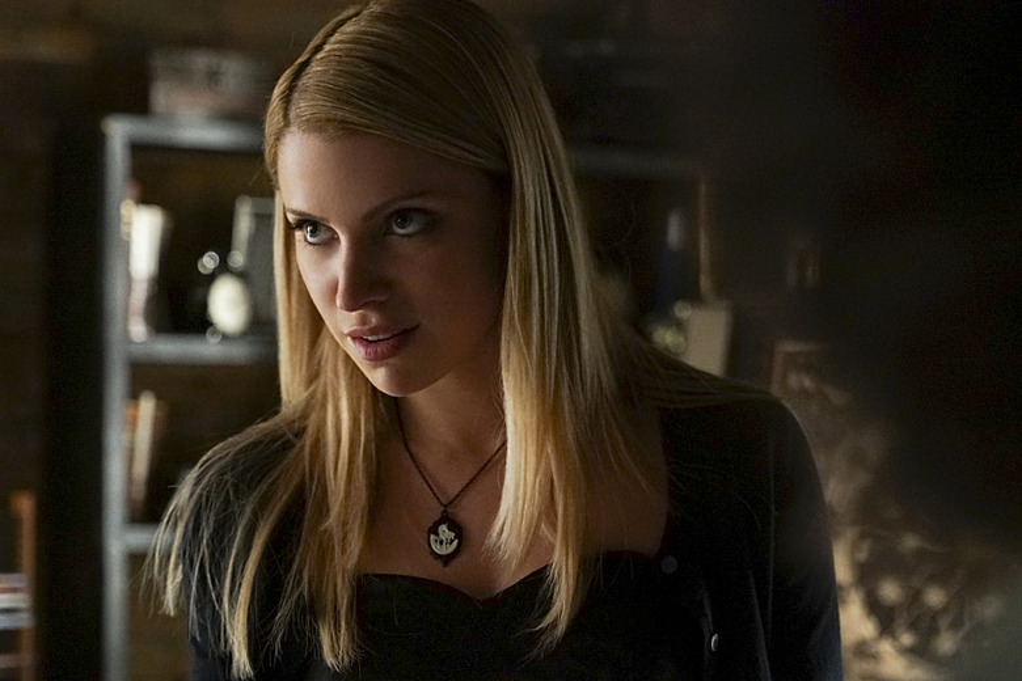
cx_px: 511
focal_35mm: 113
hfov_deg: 18.1
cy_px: 340
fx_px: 3208
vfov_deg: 12.1
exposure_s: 1/60
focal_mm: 113
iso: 10000
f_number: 6.3
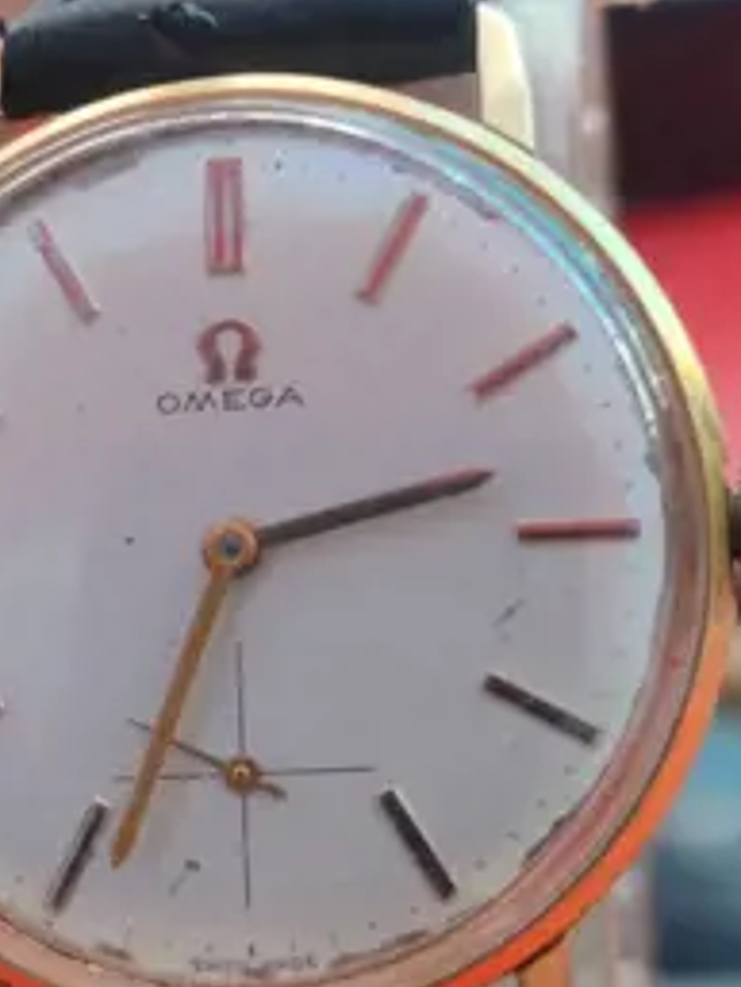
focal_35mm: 84
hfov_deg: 17.6
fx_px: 2396
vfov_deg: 23.3
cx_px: 326
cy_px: 442
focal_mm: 6.12
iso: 80
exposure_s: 1/100
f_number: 1.9
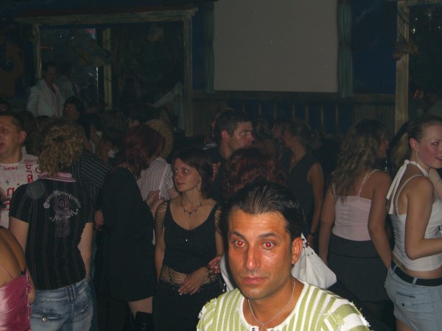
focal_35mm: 57
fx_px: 728
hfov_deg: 33.8
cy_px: 166
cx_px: 221
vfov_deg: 25.7
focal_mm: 11.8
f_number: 3.6
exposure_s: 1/60
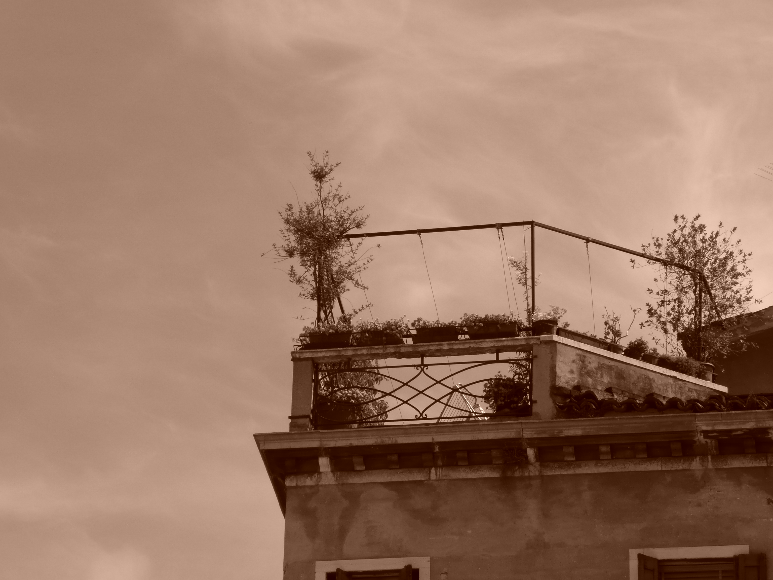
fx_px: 3149
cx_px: 386
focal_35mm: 141
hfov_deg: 14.0
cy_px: 290
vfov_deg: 10.5
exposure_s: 1/800
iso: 100
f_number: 4.8
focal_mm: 23.1
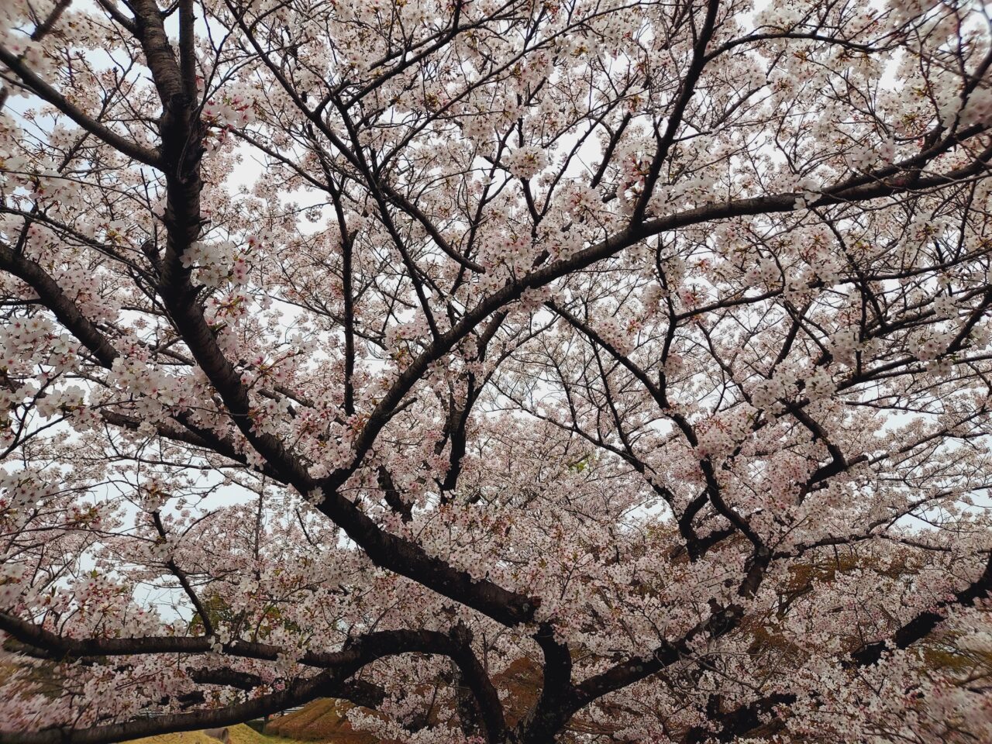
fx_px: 716
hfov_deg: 69.4
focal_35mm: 25
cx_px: 496
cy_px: 372
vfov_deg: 54.9
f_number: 2
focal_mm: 4.6
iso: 50
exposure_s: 1/1311
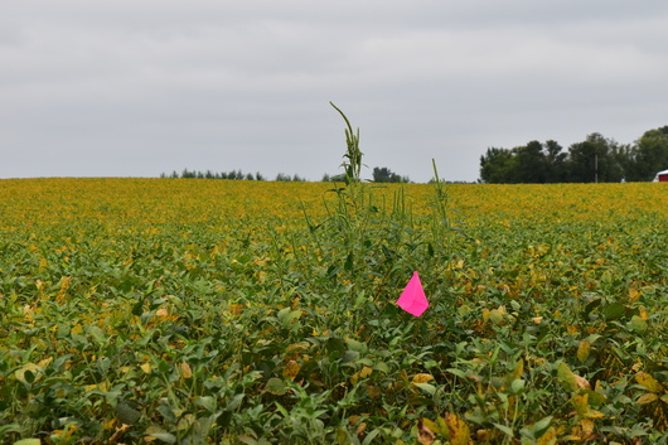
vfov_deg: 12.8
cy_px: 219
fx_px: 1985
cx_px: 333
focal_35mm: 107
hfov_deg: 19.1
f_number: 11
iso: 400
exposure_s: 1/500
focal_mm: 70
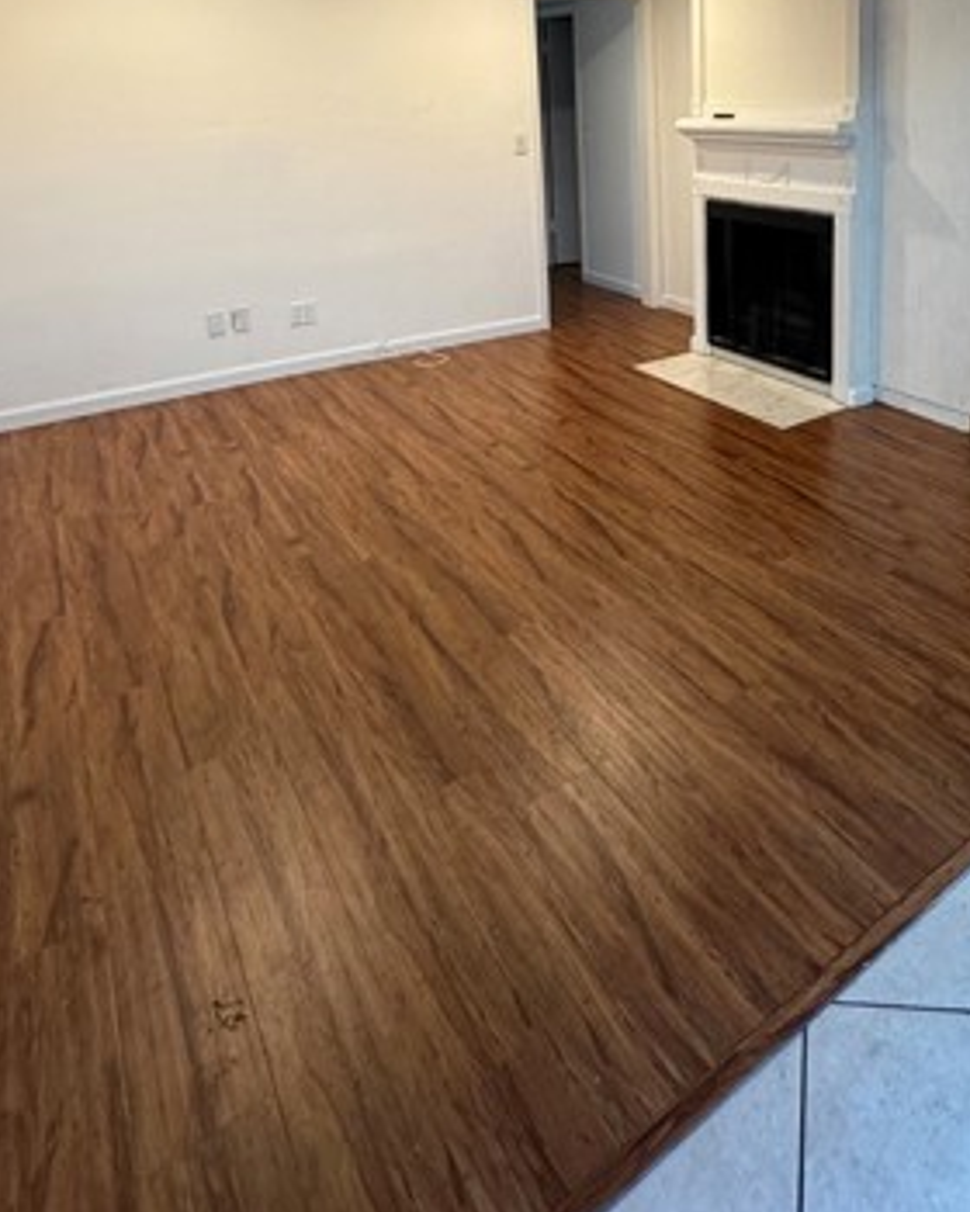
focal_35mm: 25
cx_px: 762
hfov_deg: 53.4
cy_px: 229
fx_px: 897
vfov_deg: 61.9
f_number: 2.2
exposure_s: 1/60
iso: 320
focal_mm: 2.22
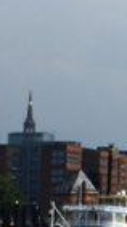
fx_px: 1579
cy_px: 61
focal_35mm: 263
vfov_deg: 8.2
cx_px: 420
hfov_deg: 4.4
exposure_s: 1/500
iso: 160
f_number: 8.8
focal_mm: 9.4
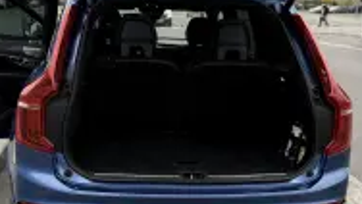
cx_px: 173
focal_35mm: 50
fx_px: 480
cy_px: 96
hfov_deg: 41.3
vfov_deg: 24.0
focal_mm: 6.76
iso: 100
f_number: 1.78
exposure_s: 1/473
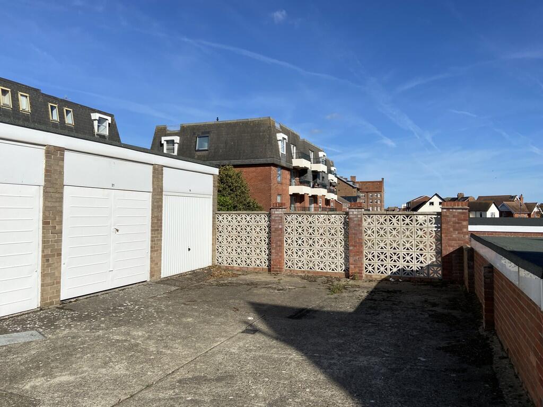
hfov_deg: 67.3
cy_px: 204
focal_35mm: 26
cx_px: 272
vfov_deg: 53.1
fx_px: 408
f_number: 1.8
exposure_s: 1/5495
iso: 32
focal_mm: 4.25
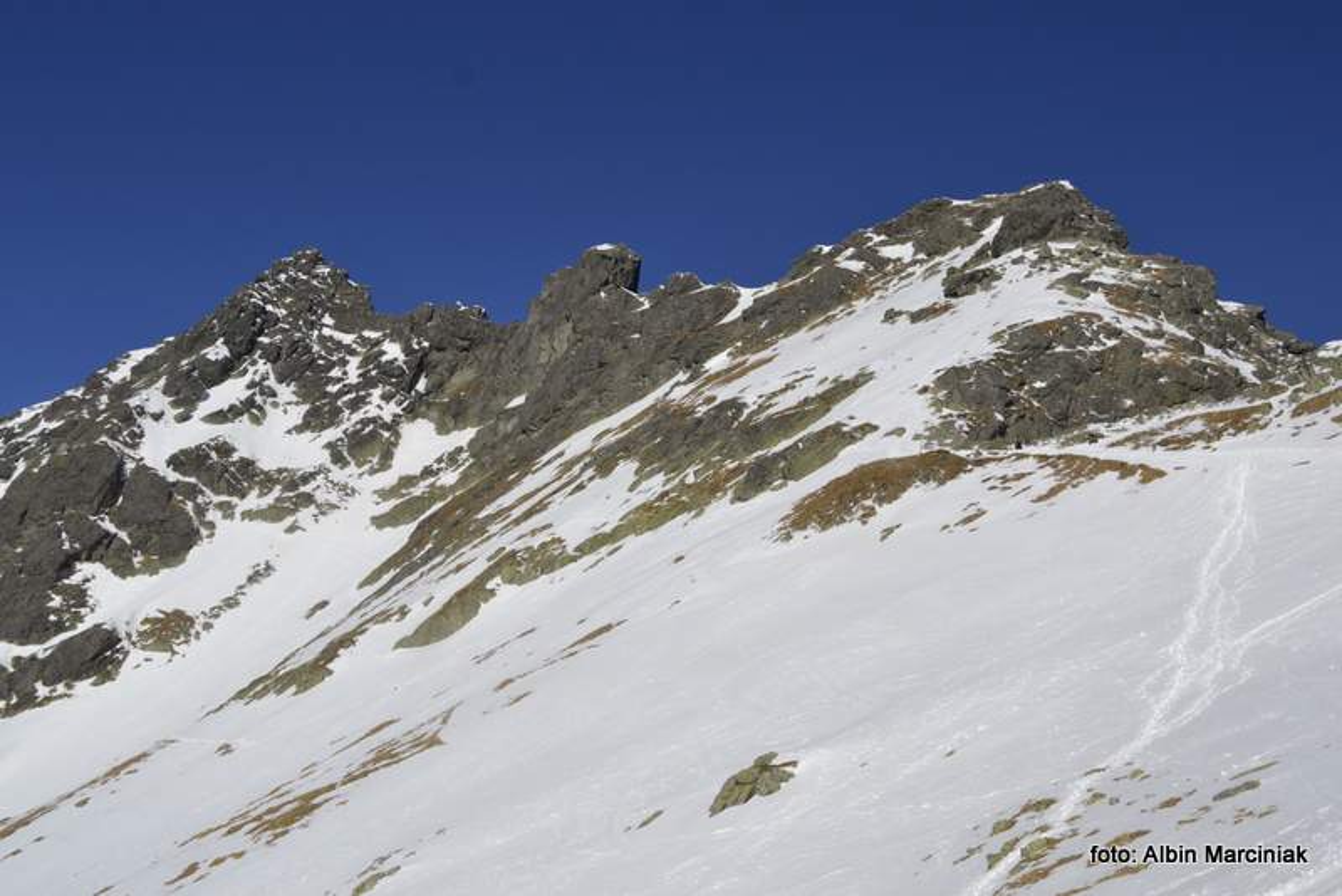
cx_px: 671
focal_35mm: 39
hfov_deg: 49.5
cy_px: 448
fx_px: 1454
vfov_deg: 34.2
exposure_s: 1/2000
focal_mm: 26
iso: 280
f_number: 7.1
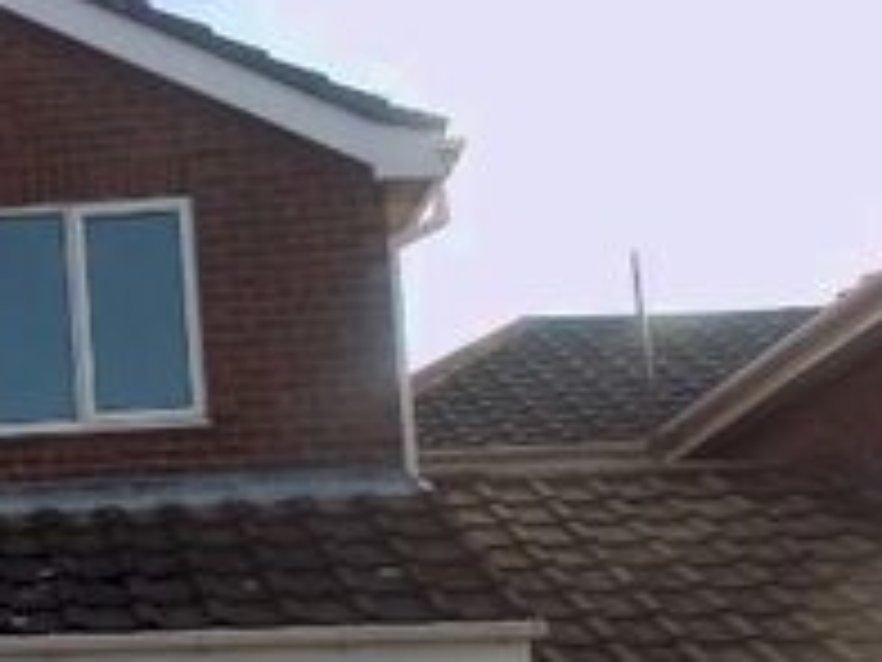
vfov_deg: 17.7
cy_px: 597
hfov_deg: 19.6
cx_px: -562
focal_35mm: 82
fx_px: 2089
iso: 80
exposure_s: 1/400
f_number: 3.1
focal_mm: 4
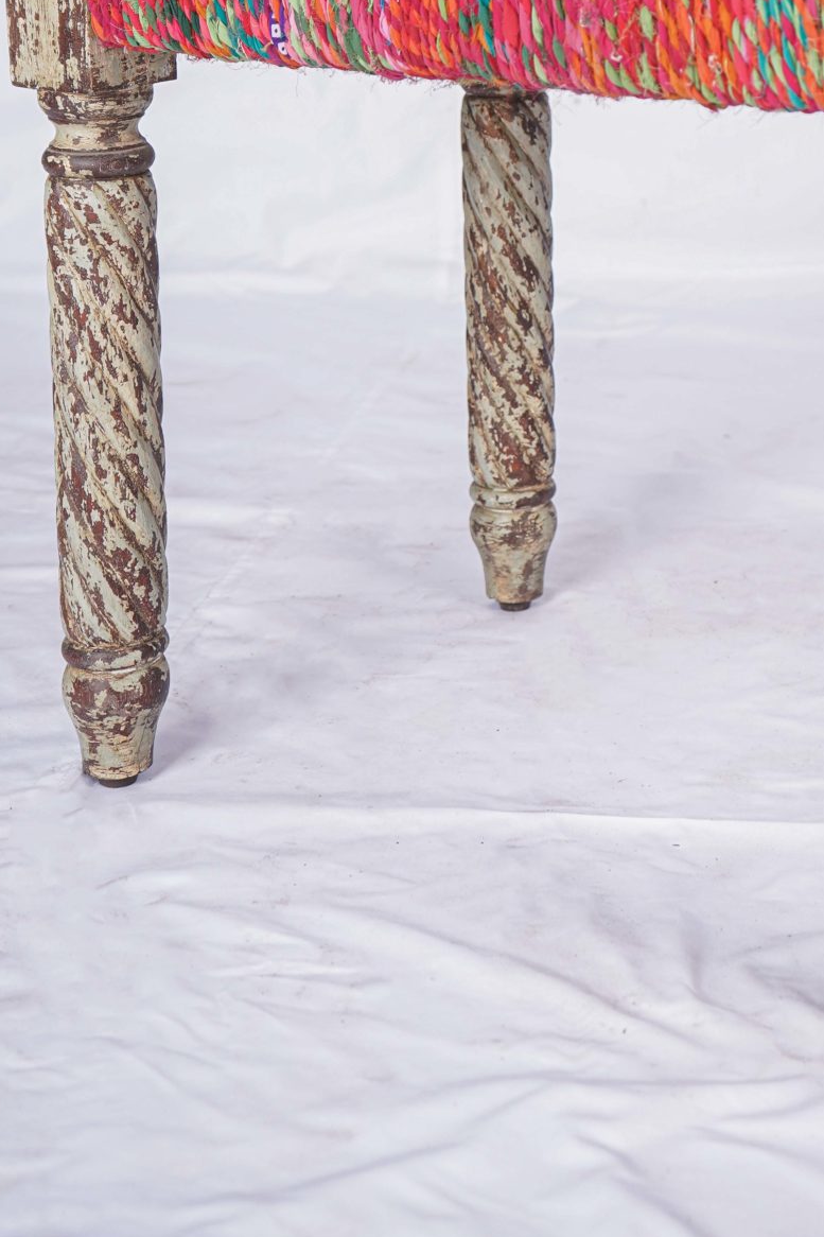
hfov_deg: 20.6
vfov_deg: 30.2
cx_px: 690
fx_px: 2232
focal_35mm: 65
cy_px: 249
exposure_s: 1/6
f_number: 4.5
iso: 100
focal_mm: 37
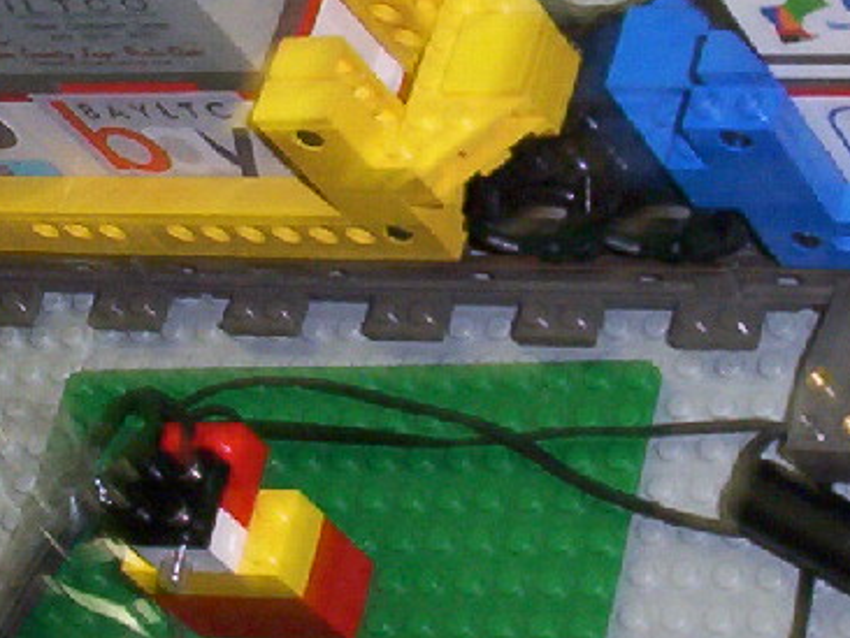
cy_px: 209
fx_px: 3096
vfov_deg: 11.8
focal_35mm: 126
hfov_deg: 15.6
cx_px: 495
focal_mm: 6
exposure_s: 1/30
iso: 140
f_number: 4.5
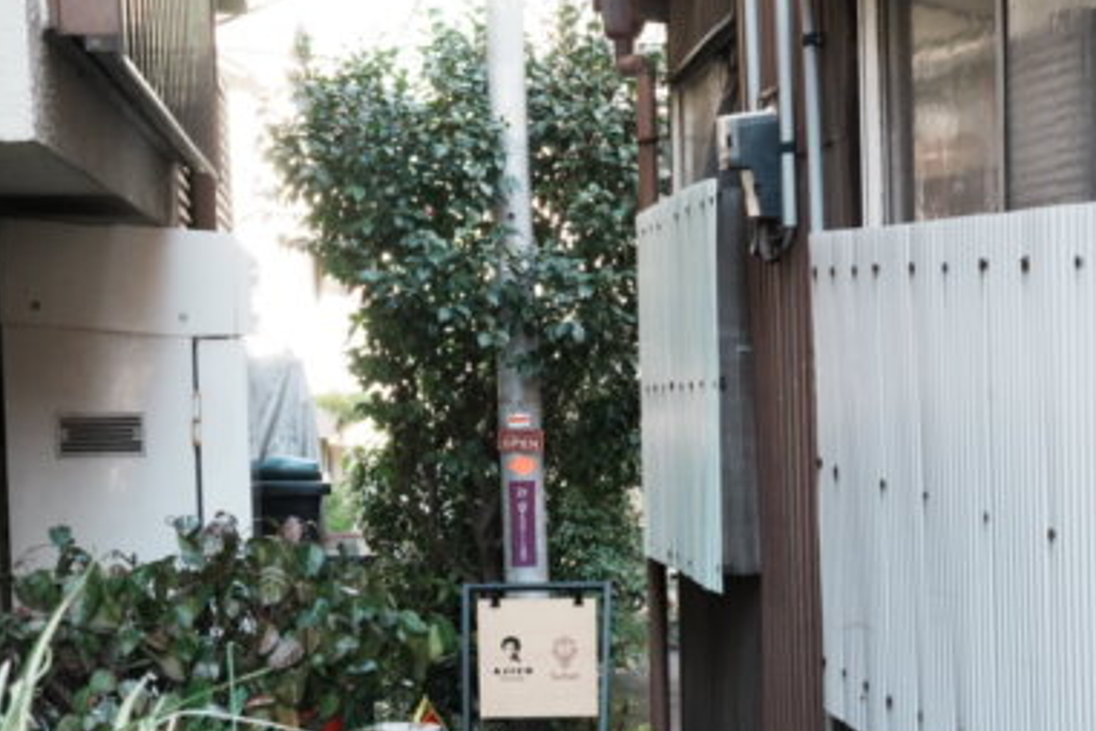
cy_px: 658
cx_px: 549
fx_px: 2588
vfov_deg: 15.9
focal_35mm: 85
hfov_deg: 23.9
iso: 2500
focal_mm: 42
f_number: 13
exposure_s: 1/50
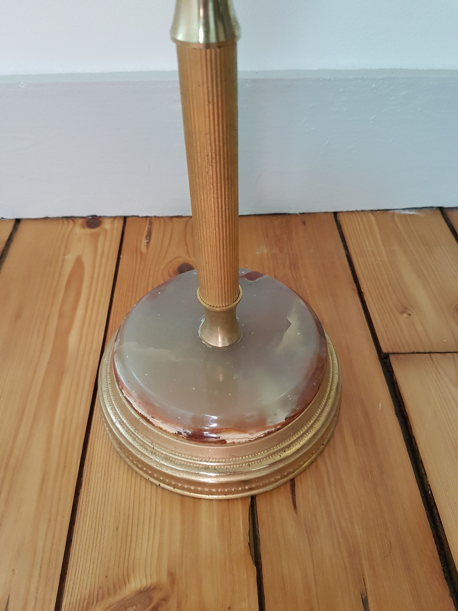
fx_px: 459
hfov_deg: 53.1
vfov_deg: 67.3
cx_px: 229
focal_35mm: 26
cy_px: 306
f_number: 1.7
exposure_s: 1/50
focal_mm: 4.2
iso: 200
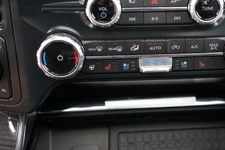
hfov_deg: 34.1
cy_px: 62
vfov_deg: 23.4
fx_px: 362
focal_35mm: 58
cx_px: 153
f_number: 3.5
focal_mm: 37
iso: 1600
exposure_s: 1/160
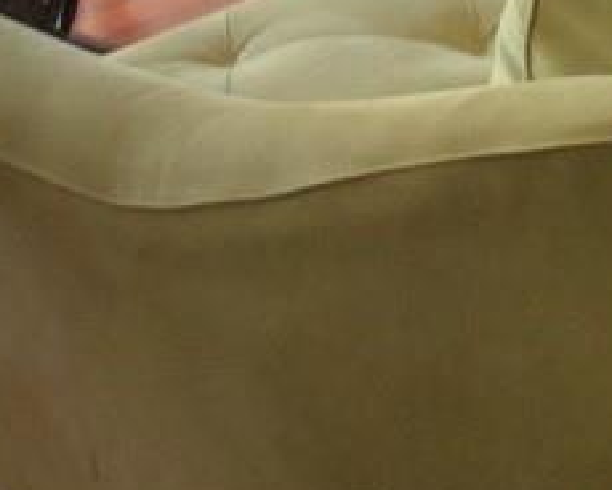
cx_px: 394
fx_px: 2445
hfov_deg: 14.2
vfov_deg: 10.8
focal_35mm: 135
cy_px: -370
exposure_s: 1/40
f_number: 2.4
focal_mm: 3.3
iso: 25
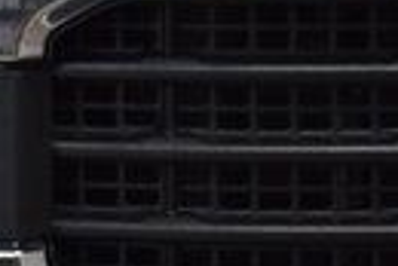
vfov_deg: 3.0
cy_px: 121
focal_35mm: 458
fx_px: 5069
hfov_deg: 4.5
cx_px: -202
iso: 1600
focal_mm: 62
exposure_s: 1/125
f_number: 5.6
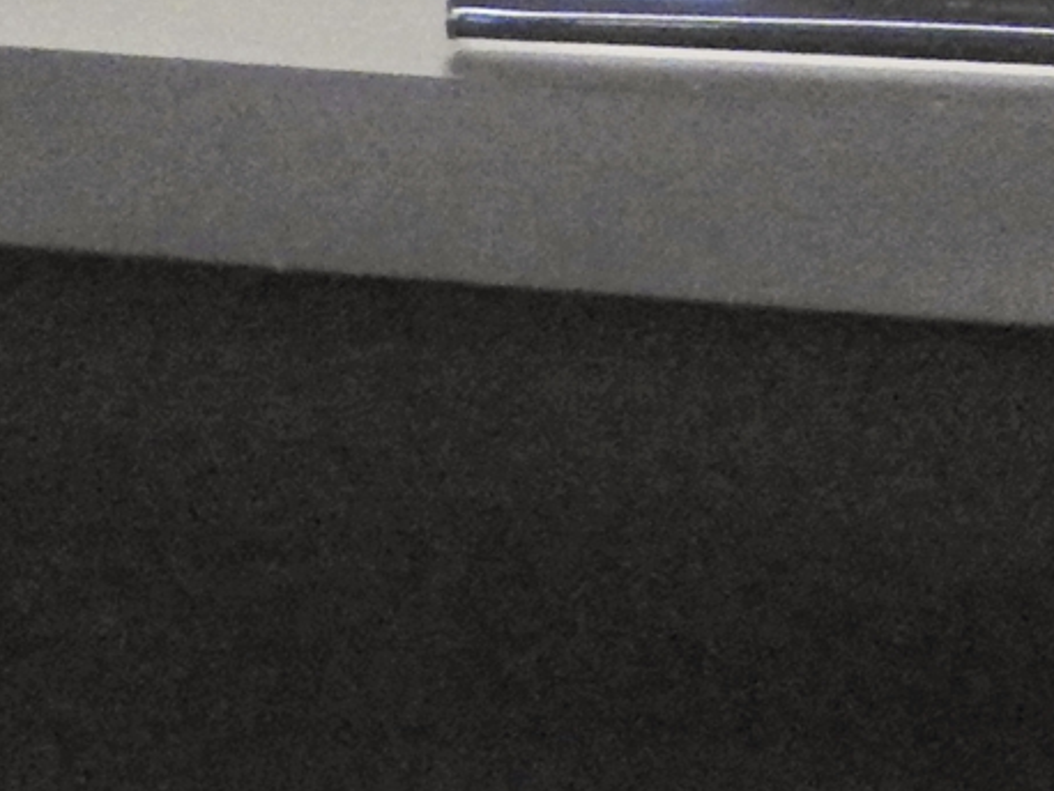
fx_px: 21203
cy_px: -1122
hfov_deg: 2.8
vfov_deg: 2.1
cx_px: 2007
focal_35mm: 696
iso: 800
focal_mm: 24.2
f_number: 5
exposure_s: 1/13
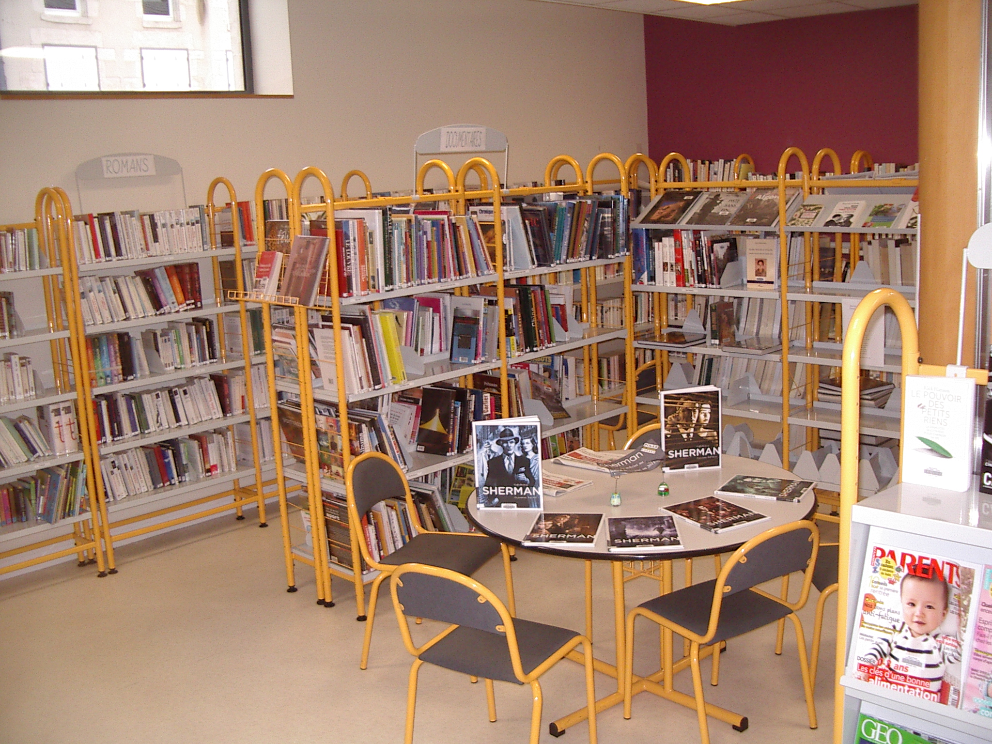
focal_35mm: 38
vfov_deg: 37.7
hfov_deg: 49.0
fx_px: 1089
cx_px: 496
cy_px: 372
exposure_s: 1/60
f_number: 2.6
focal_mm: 5.8
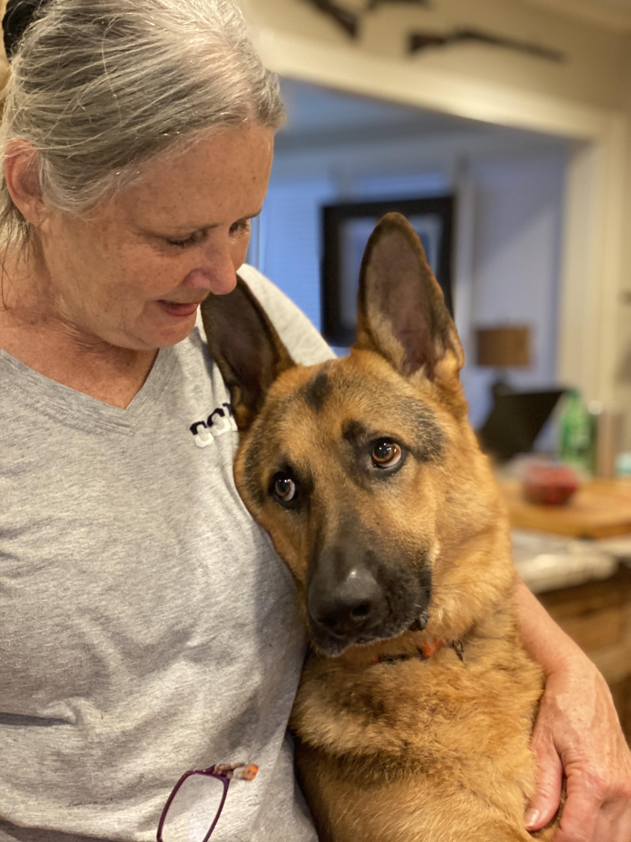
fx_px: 1264
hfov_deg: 28.0
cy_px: 421
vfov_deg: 36.8
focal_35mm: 52
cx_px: 316
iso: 400
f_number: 2
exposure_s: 1/30
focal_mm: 6
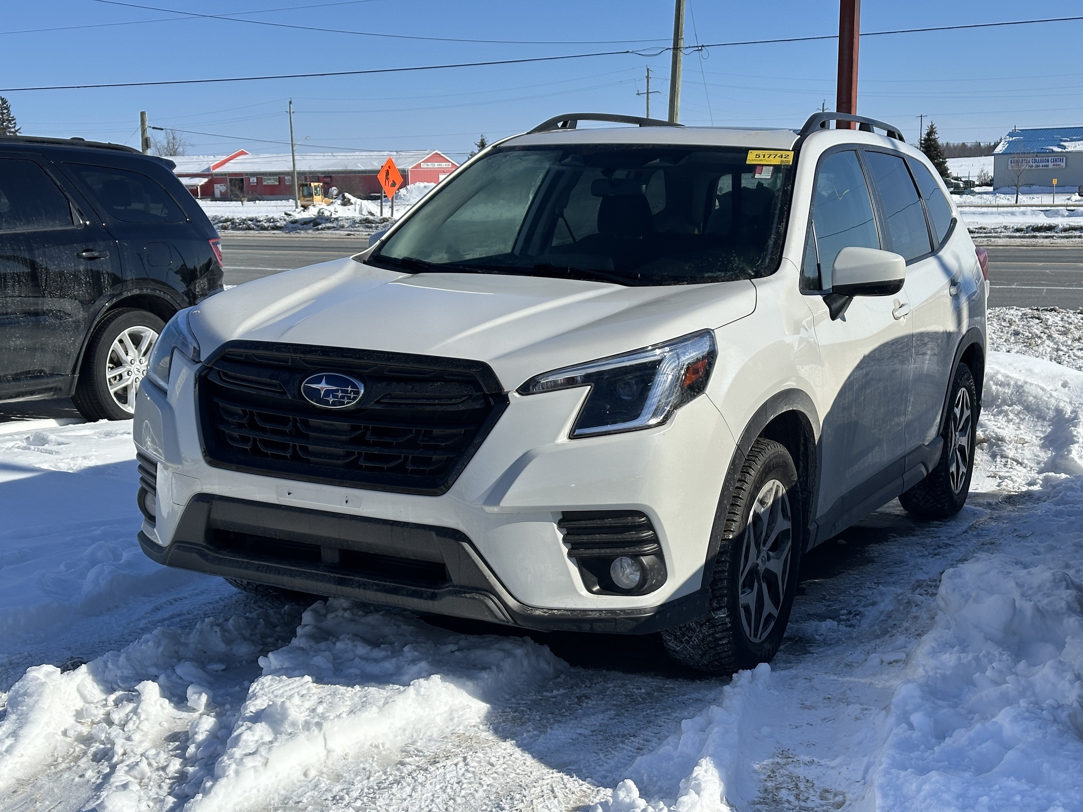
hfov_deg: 39.7
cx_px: 542
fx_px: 1502
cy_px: 406
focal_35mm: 48
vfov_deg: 30.3
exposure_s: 1/7634
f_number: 1.78
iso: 64
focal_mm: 6.86
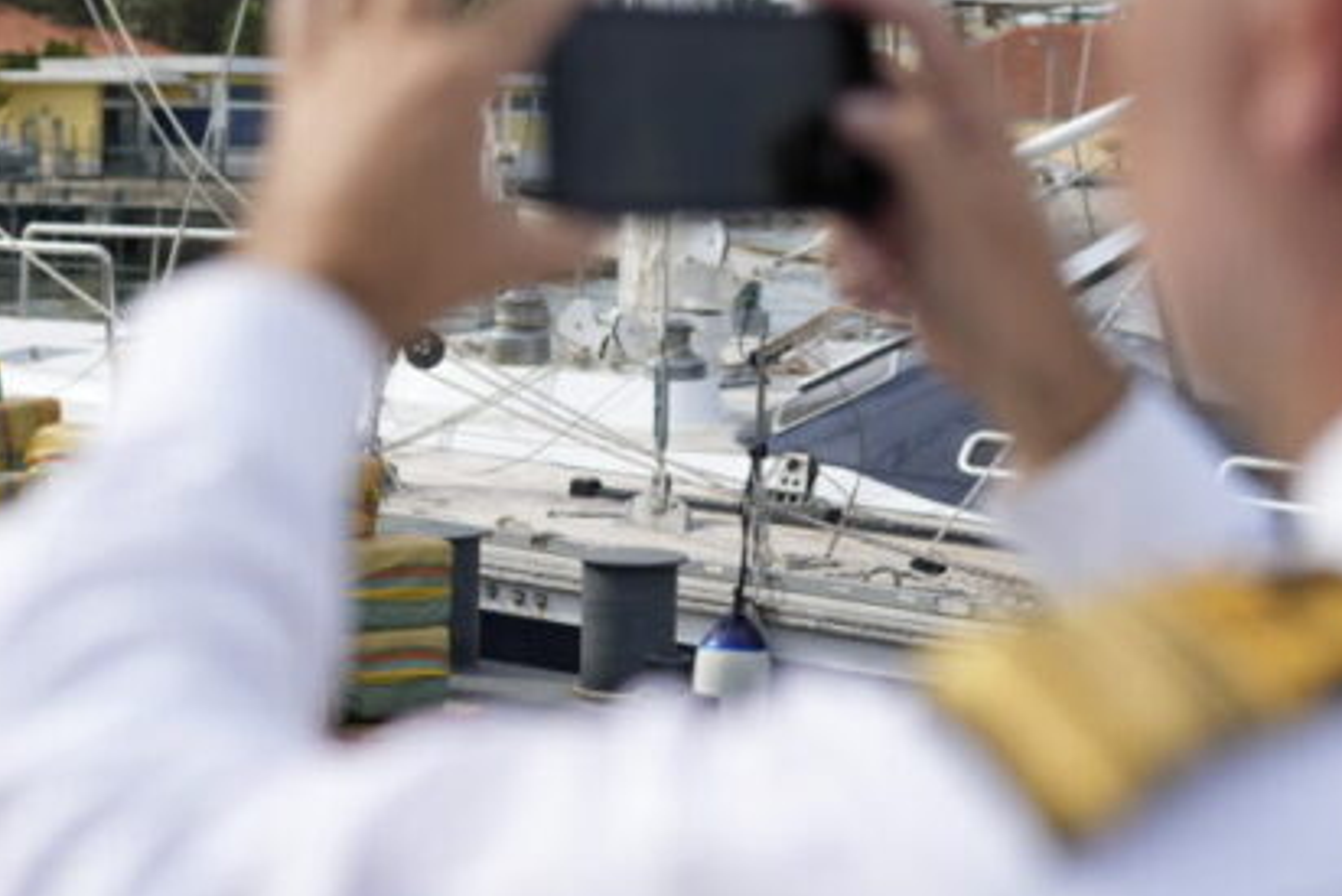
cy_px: 512
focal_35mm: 73
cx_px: 593
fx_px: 2722
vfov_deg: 18.7
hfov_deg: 27.7
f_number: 2
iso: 100
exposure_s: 1/4000
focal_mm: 35
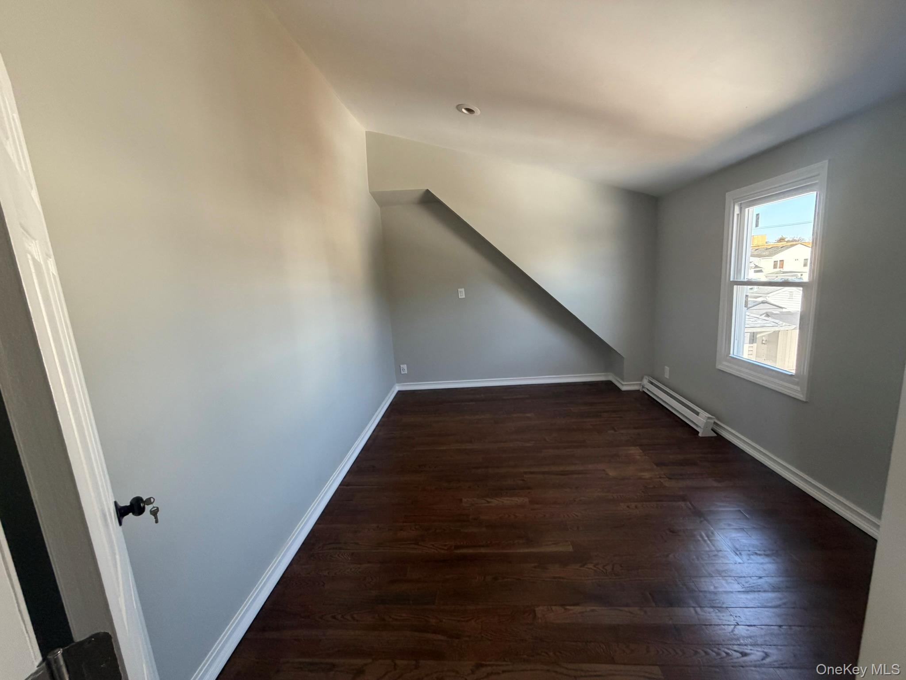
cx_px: 453
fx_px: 366
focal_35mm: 14
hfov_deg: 102.1
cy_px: 340
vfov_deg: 85.7
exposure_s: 1/121
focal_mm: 2.22
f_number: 2.2
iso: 250
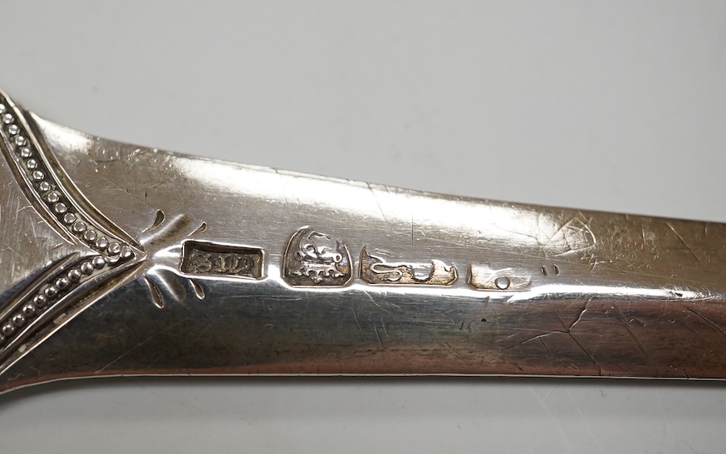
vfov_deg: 22.0
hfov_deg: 34.4
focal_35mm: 59
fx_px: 1168
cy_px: 239
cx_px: 284
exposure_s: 1/400
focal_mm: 30
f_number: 9
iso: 2500
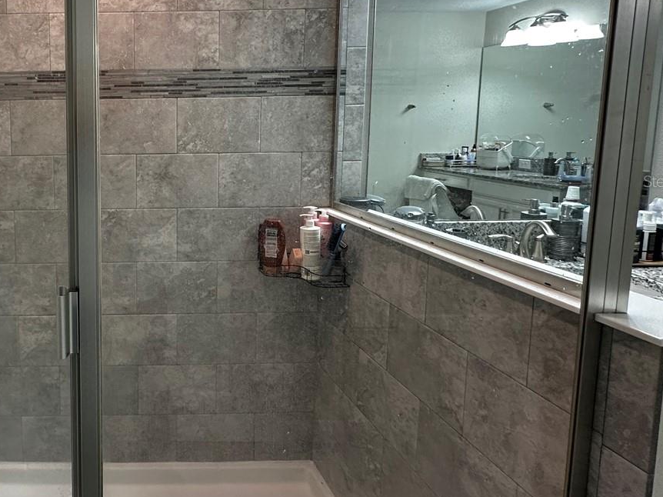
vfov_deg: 52.4
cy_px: 181
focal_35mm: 26
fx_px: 498
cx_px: 101
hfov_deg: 59.9
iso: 200
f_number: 2.2
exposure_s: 1/60
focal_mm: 2.22
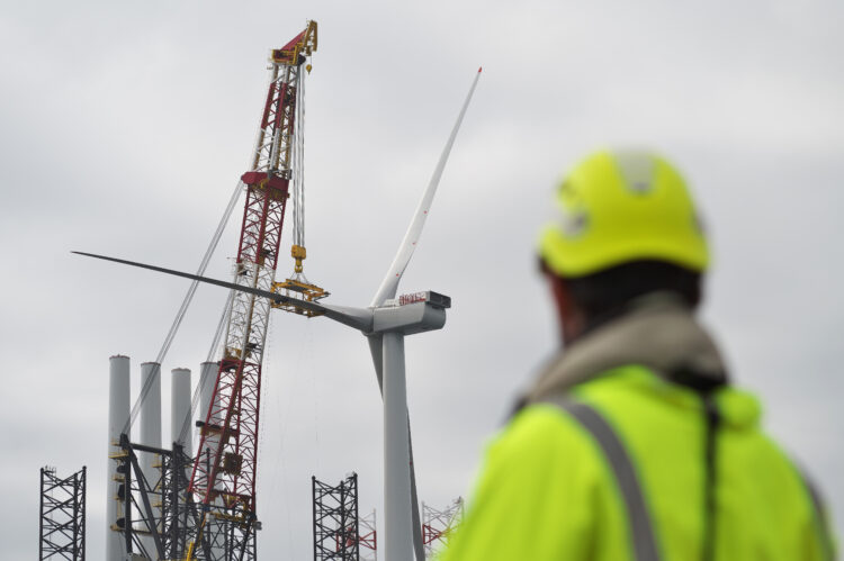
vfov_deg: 15.9
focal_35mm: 86
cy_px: 280
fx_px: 2015
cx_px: 422
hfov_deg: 23.7
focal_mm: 86
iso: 100
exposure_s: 1/1600
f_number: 3.5
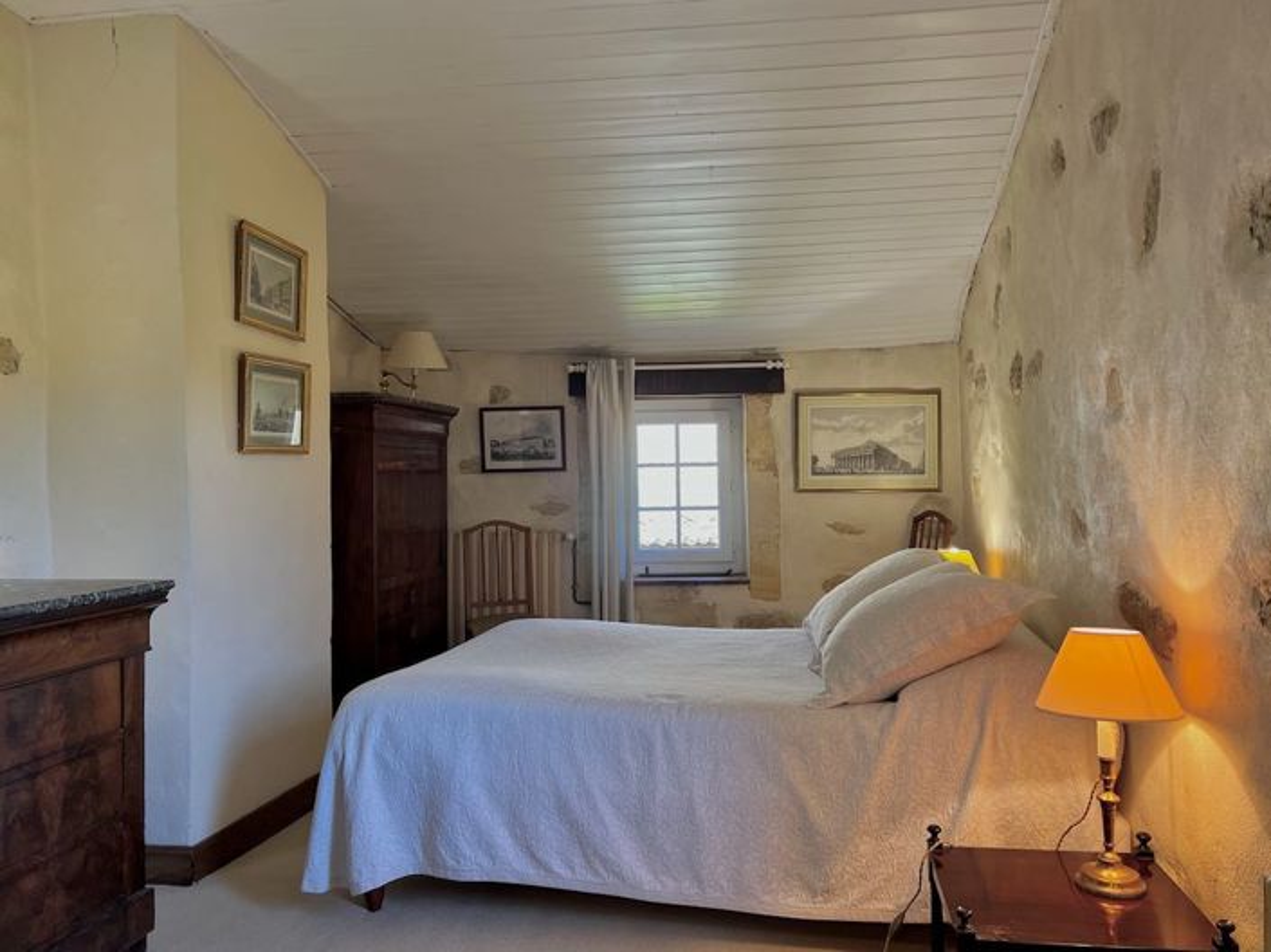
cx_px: 636
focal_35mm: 26
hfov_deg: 67.3
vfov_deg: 53.0
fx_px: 954
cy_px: 476
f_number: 1.5
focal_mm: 5.7
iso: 50
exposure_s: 1/100
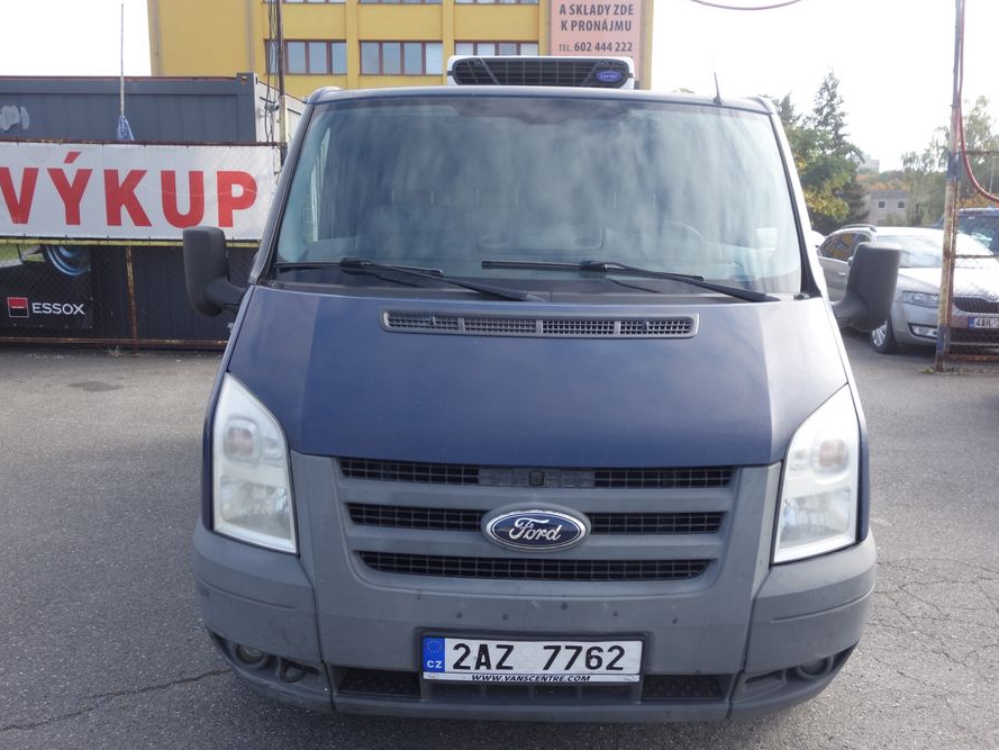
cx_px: 537
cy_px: 379
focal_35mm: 31
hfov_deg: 58.3
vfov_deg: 45.5
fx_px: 895
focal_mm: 10.4
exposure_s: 1/100
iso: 125
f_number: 5.6
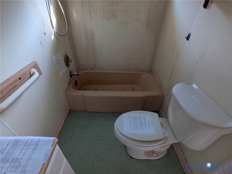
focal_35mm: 16
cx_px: 116
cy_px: 87
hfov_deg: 94.5
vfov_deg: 78.1
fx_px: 107
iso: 353
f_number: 2.2
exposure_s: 1/91
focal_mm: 2.35
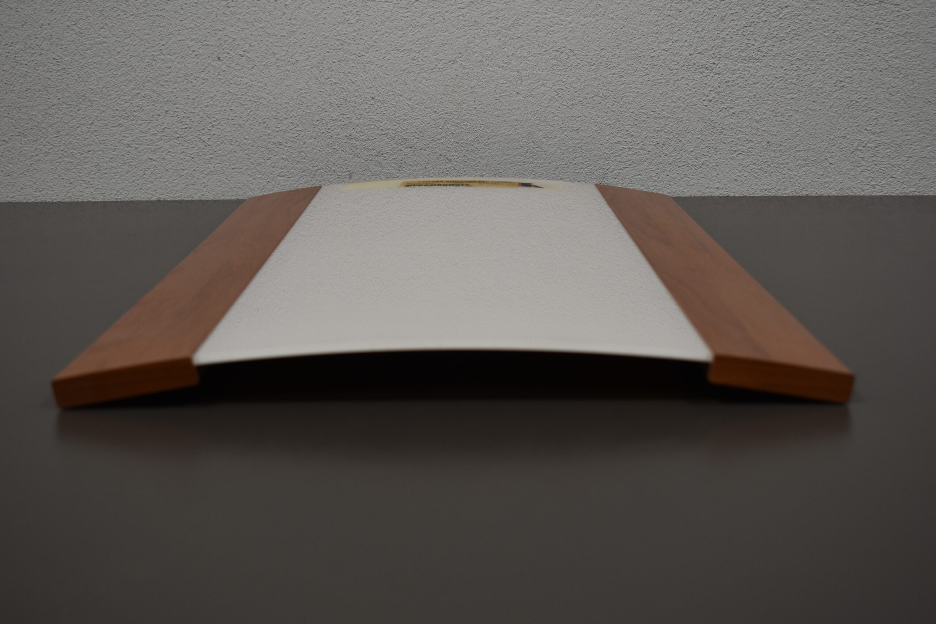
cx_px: 468
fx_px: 1248
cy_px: 312
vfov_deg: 28.1
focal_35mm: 48
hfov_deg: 41.1
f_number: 5.6
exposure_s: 1/125
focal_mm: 32
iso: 280
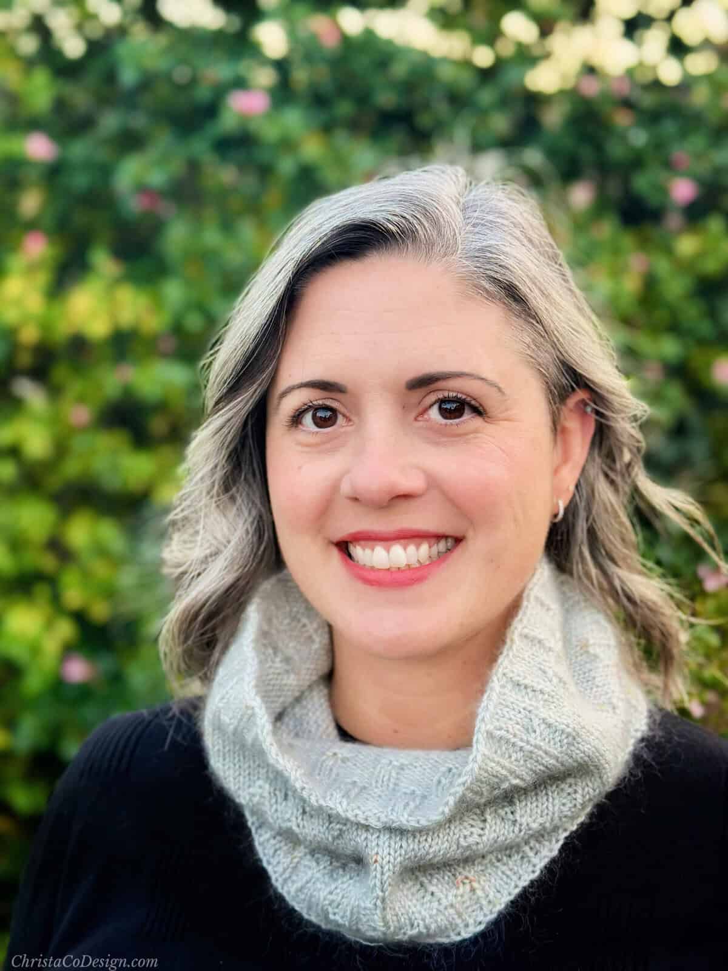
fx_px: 1346
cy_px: 486
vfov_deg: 39.7
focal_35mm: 48
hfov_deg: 30.3
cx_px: 364
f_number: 1.8
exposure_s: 1/121
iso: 125
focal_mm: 6.9
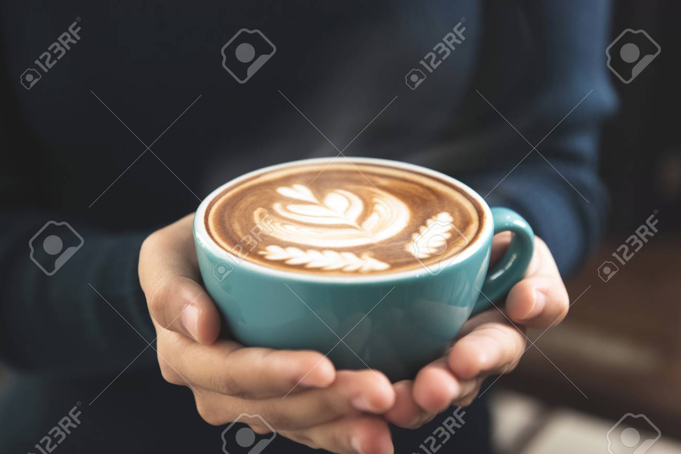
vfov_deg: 19.5
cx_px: 340
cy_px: 227
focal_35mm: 70
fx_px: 1324
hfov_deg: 28.8
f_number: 4
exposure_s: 1/160
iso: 400
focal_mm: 70
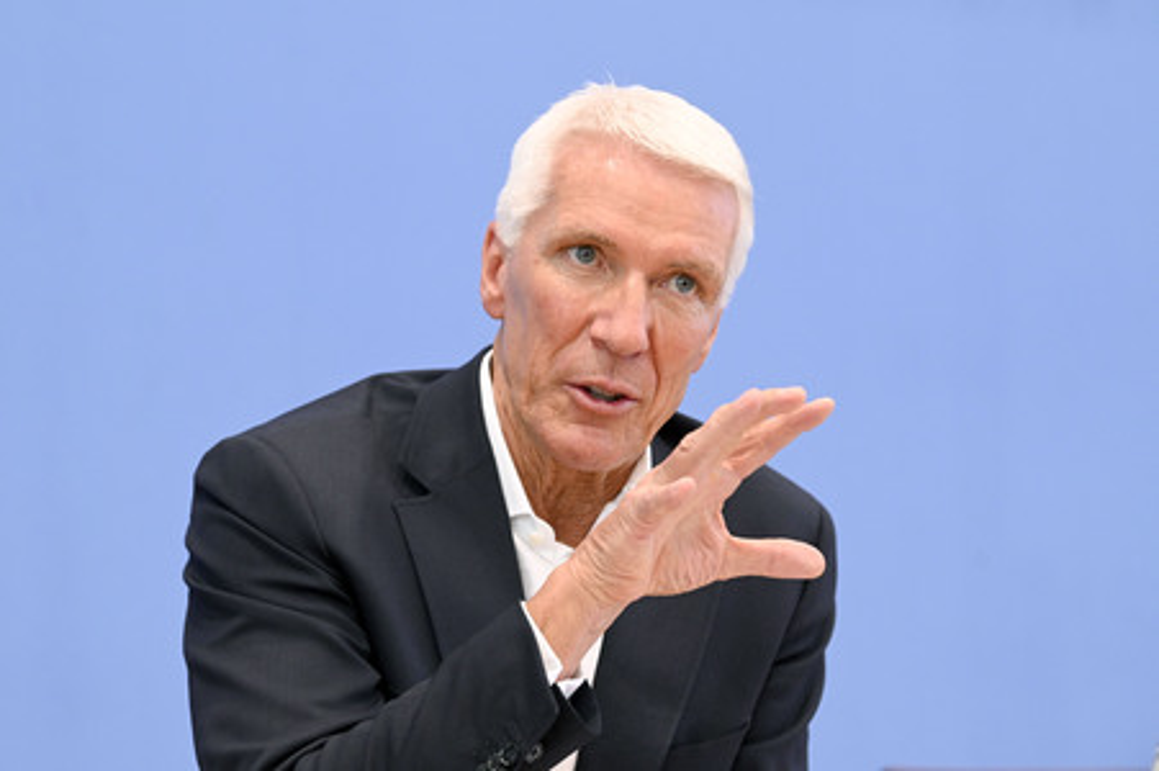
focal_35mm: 122
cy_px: 386
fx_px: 3925
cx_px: 580
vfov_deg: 11.2
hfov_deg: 16.8
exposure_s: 1/500
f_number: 5
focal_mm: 122
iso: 3200
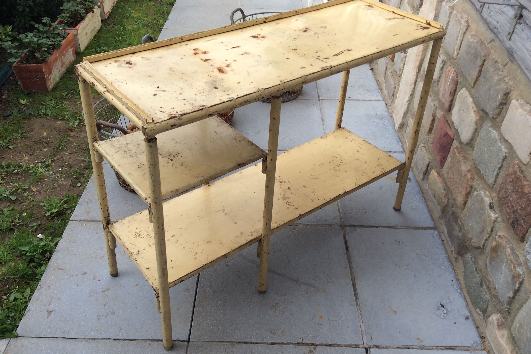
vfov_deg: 38.9
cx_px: 262
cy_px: 175
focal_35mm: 34
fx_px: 501
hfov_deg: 55.8
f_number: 2.4
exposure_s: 1/323
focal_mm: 3.3
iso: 32
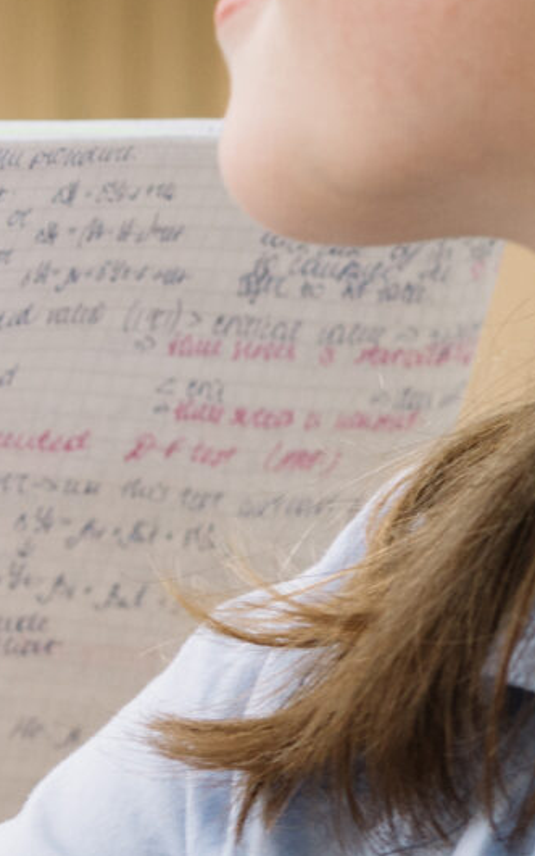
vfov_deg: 4.1
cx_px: -433
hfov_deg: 2.5
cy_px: 335
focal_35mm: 516
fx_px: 12034
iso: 500
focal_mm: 105
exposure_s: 1/125
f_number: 6.3
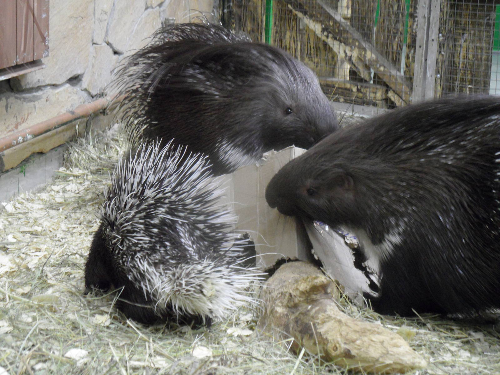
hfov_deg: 24.4
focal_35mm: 80
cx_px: 250
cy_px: 188
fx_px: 1156
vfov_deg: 18.4
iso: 400
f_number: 4.2
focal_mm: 13.2
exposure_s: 1/10
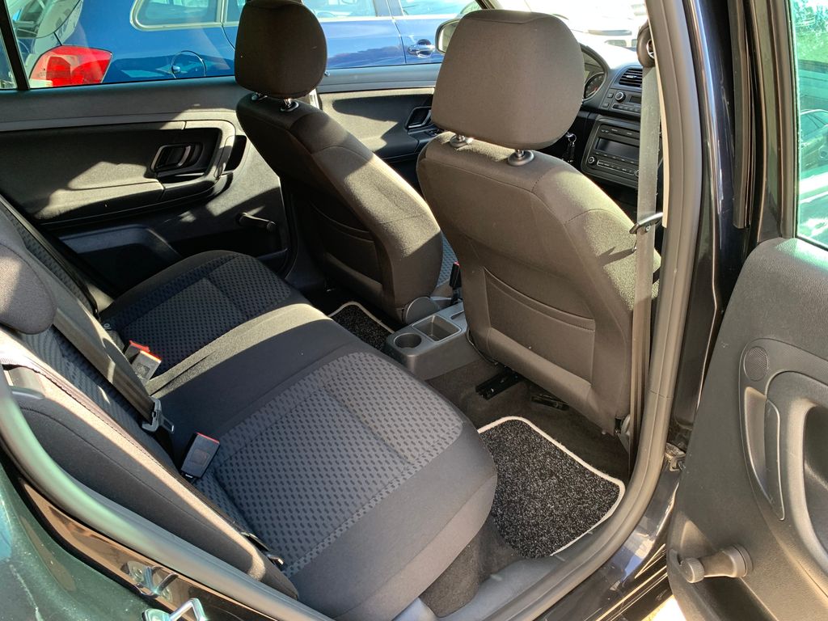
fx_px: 622
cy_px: 310
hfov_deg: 67.3
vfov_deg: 53.1
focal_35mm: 26
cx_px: 414
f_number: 1.8
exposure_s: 1/101
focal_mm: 4.25
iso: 100
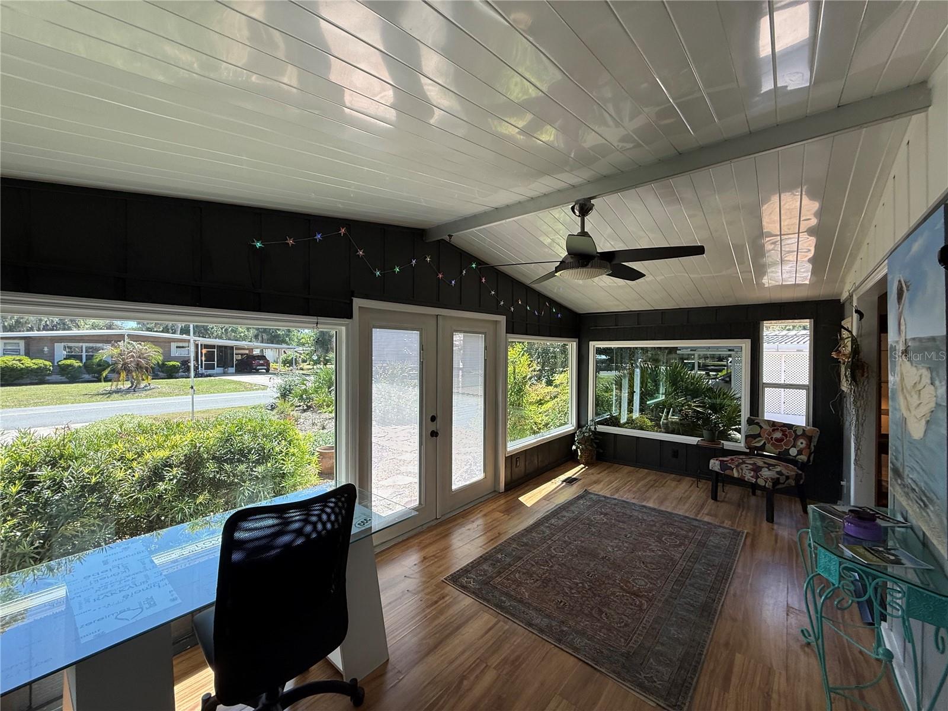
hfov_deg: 102.1
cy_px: 356
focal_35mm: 14
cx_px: 474
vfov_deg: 85.7
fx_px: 383
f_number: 2.2
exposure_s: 1/265
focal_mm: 2.22
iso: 64
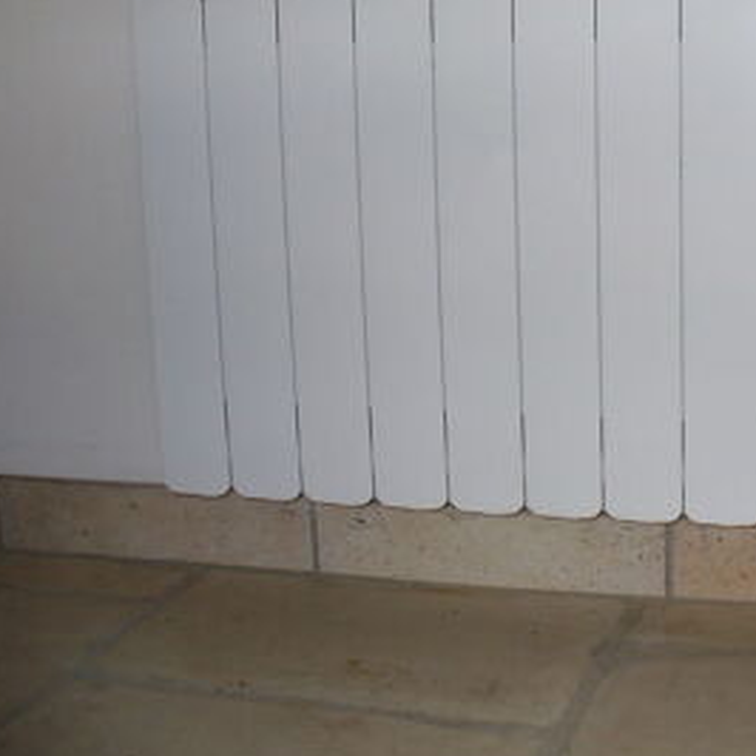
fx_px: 1458
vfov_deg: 28.9
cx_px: 665
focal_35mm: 59
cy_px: 259
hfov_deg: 28.1
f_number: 2.8
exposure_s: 1/30
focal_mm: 6.1
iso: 100
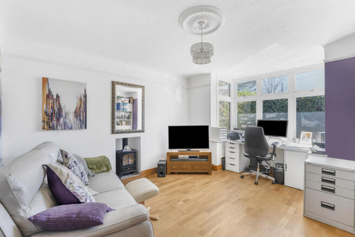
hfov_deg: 96.7
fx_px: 158
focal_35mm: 16
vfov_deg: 73.8
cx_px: 178
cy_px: 118
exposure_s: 1/2.5
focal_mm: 16
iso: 100
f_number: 8
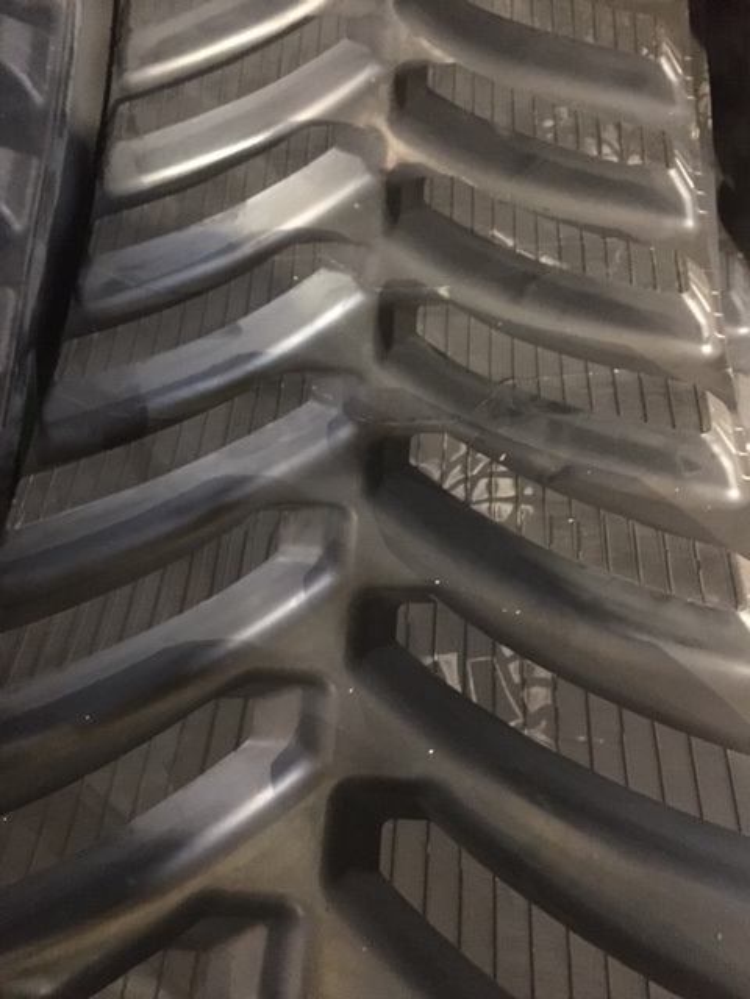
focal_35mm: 29
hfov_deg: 48.2
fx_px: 838
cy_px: 500
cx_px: 375
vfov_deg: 61.7
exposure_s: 1/17
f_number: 2.2
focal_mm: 4.15
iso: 1000
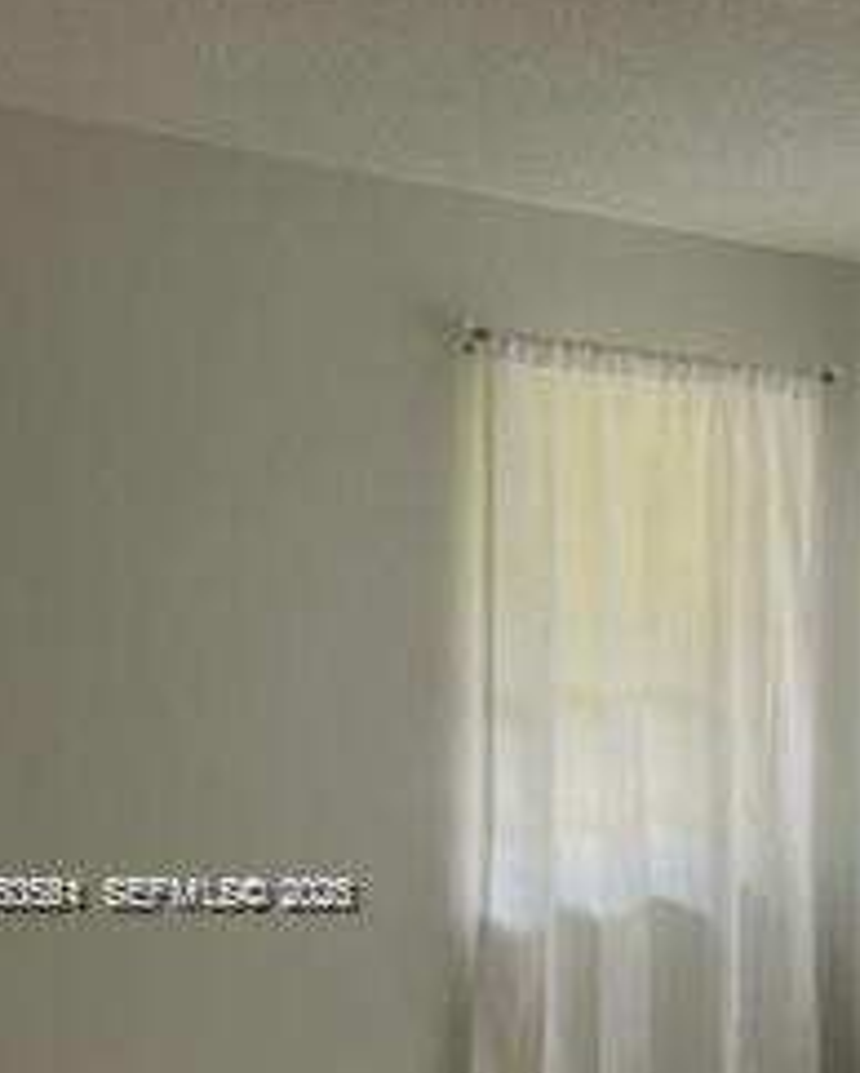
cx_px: 975
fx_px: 2129
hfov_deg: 21.5
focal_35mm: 67
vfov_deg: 27.6
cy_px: 896
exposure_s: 1/120
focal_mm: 5.1
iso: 40
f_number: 1.6
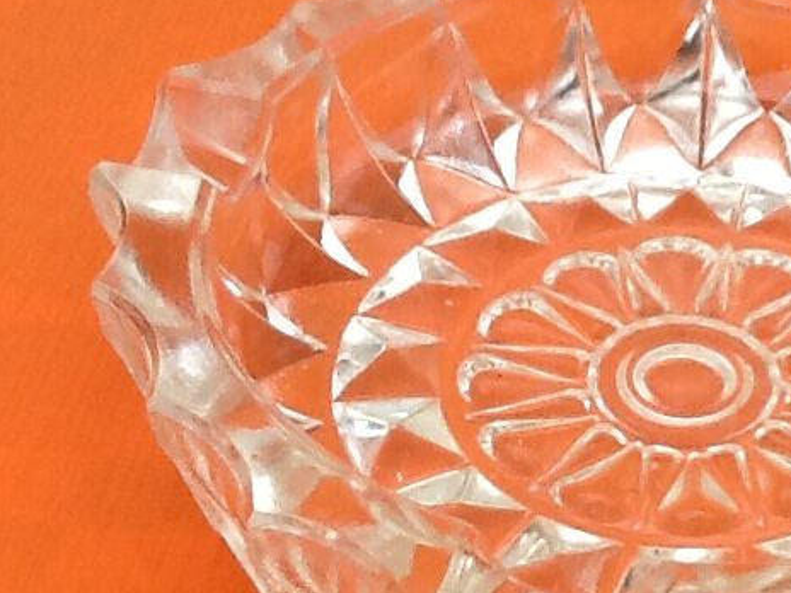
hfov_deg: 21.2
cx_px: 667
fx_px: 2079
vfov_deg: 16.2
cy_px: 375
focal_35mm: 91
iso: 64
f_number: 2.4
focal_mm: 2.03
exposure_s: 1/120
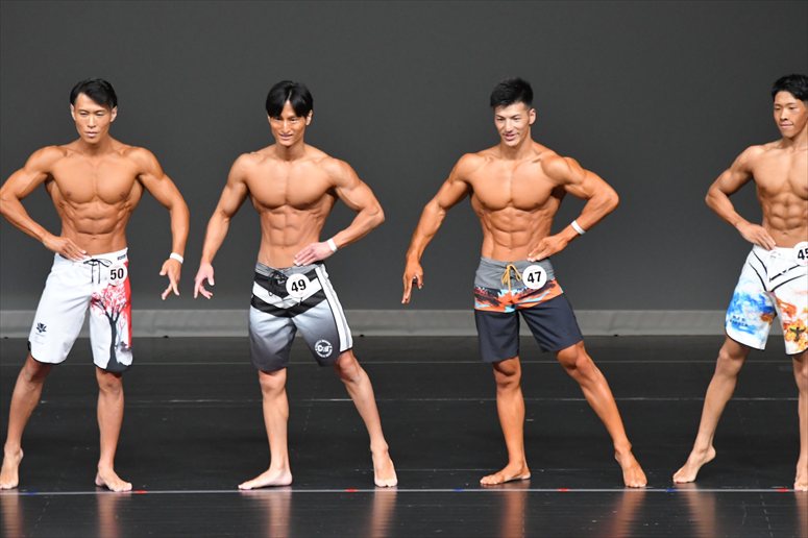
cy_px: 269
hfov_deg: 6.9
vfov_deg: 4.6
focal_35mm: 300
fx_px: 6730
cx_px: 404
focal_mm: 200
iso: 4000
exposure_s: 1/400
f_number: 5.6
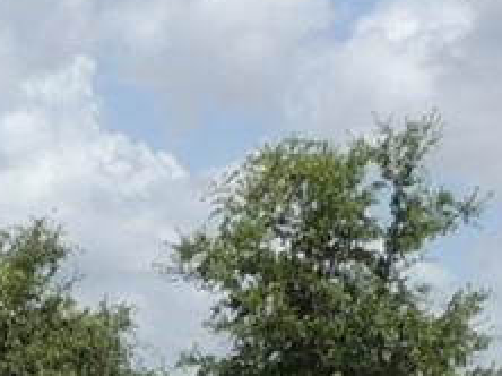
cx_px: -353
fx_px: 2506
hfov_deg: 10.8
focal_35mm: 173
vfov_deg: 8.3
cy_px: 655
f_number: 3.3
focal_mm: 4.3
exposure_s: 1/1250
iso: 100
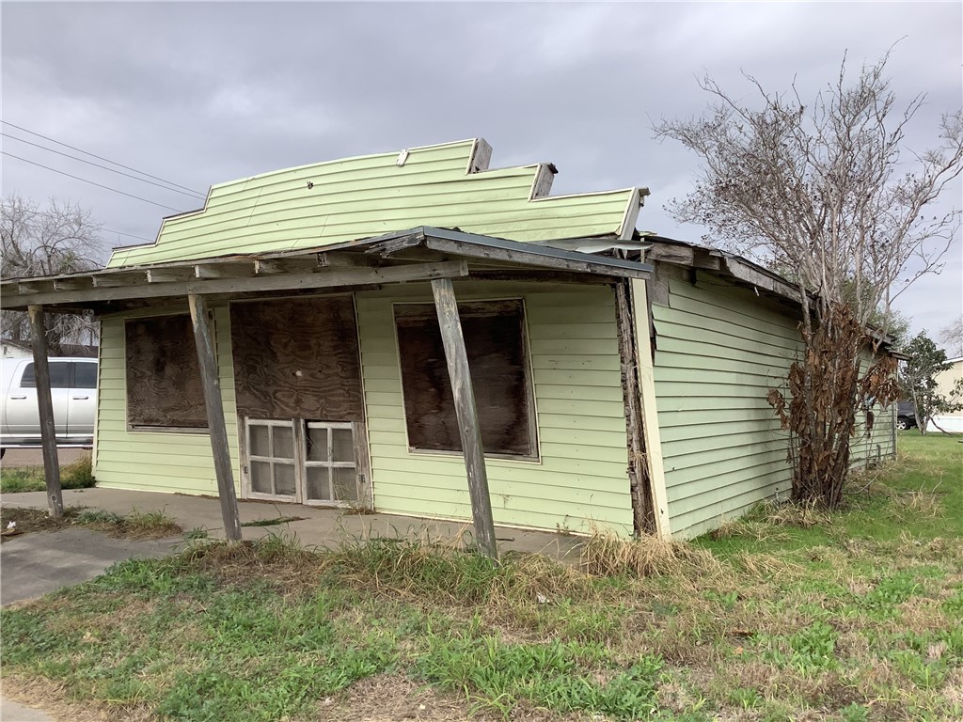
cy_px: 361
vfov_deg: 45.4
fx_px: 862
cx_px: 482
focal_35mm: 31
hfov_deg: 58.4
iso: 25
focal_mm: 3.3
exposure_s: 1/500
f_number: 2.4
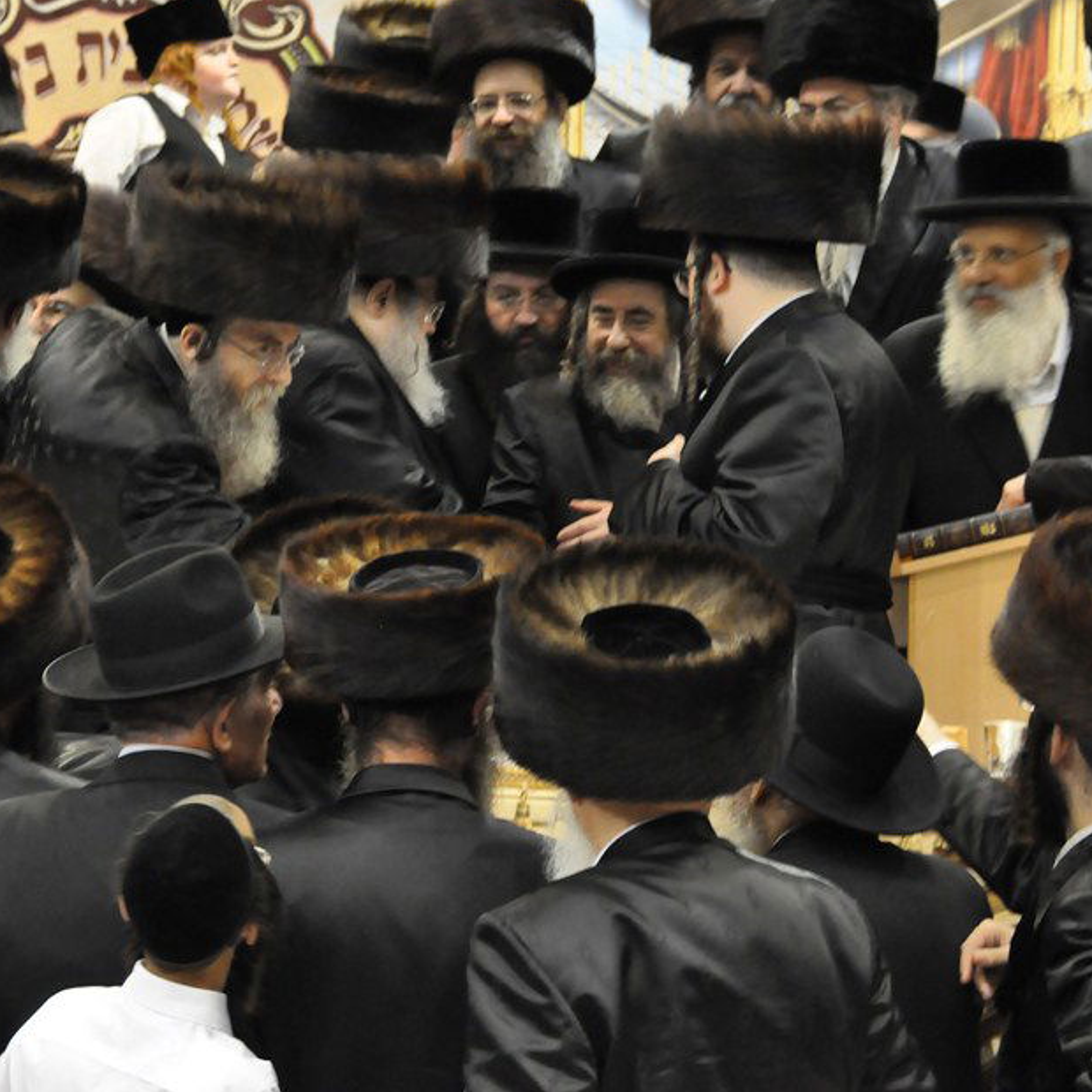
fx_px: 4104
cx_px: 410
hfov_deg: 15.1
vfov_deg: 15.2
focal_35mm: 115
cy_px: 509
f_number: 5.3
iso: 2500
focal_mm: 56
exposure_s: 1/40
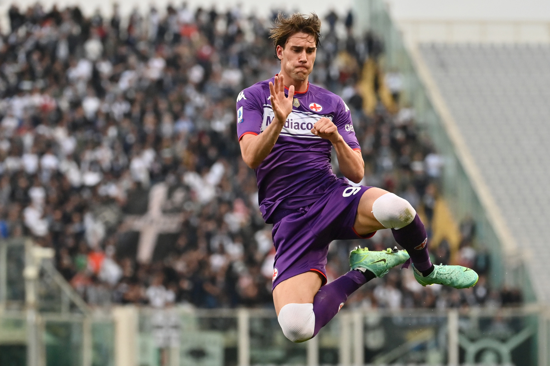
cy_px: 183
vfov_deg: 6.9
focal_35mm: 200
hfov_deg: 10.3
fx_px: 3055
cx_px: 275
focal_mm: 200
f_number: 4
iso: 1600
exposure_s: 1/2500
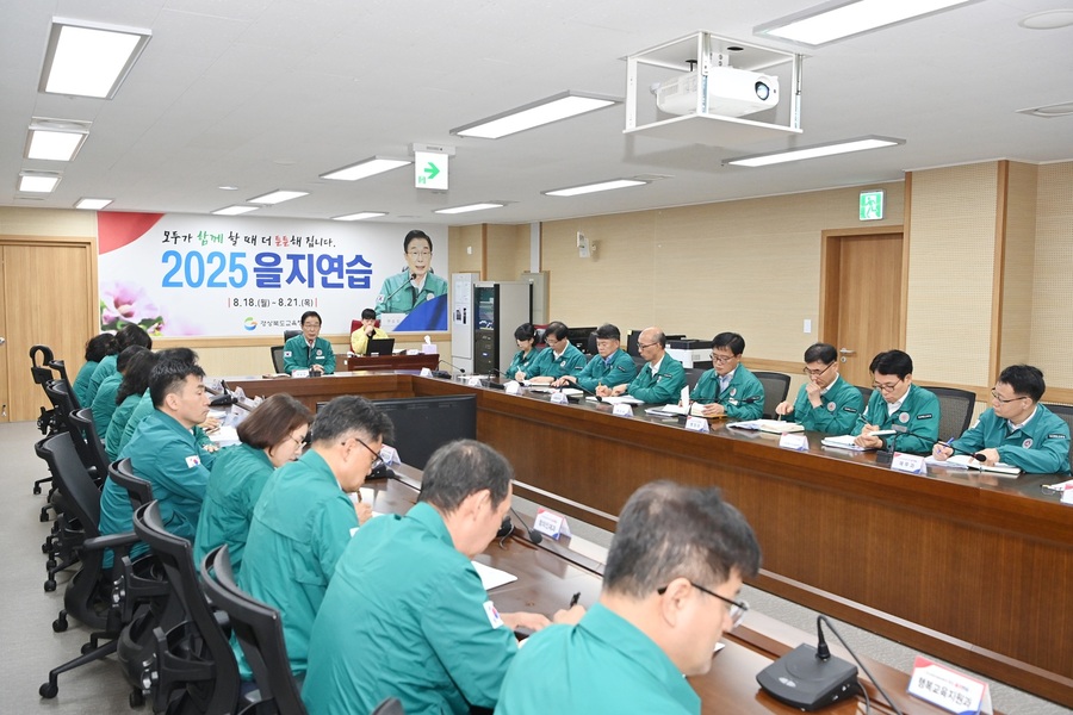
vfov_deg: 42.3
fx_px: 924
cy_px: 358
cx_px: 536
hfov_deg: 60.3
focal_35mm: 31
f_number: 5.6
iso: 2500
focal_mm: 31
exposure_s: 1/200
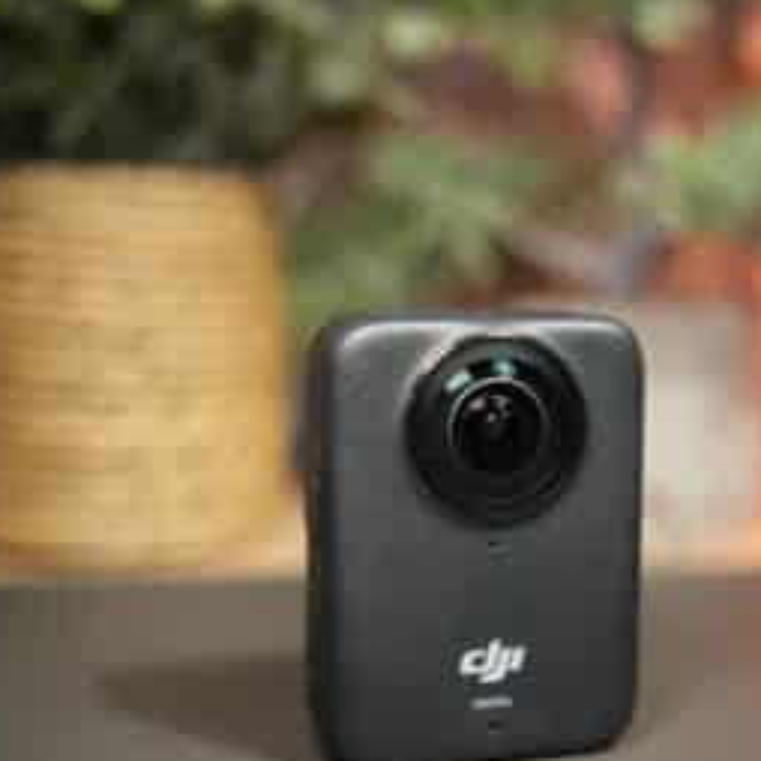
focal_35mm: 56
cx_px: 497
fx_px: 1399
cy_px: 380
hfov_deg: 30.2
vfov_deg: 30.4
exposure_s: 1/80
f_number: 2.8
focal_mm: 43.2
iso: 100
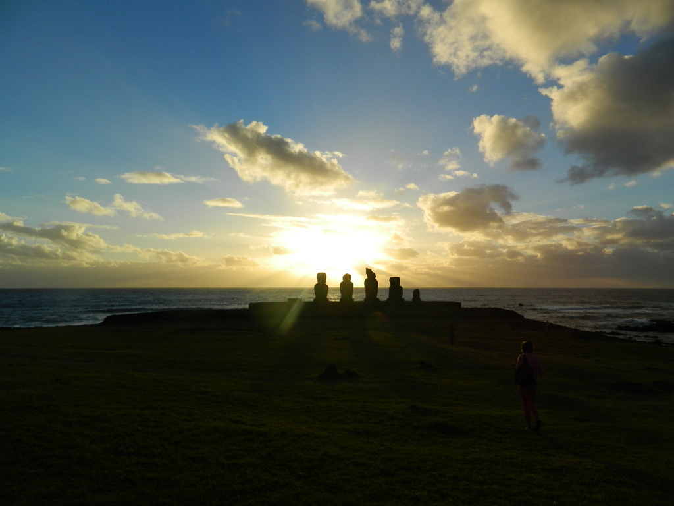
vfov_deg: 54.9
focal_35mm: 25
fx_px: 487
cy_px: 253
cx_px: 337
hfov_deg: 69.4
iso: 80
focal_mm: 4.5
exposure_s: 1/200
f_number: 8.7
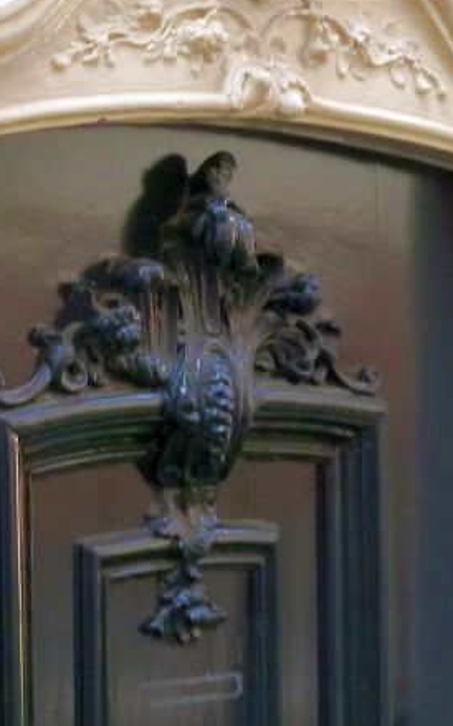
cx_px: -114
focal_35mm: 193
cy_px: 187
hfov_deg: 6.7
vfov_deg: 10.8
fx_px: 3816
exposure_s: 1/40
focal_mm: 12.8
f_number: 4.2
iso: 200
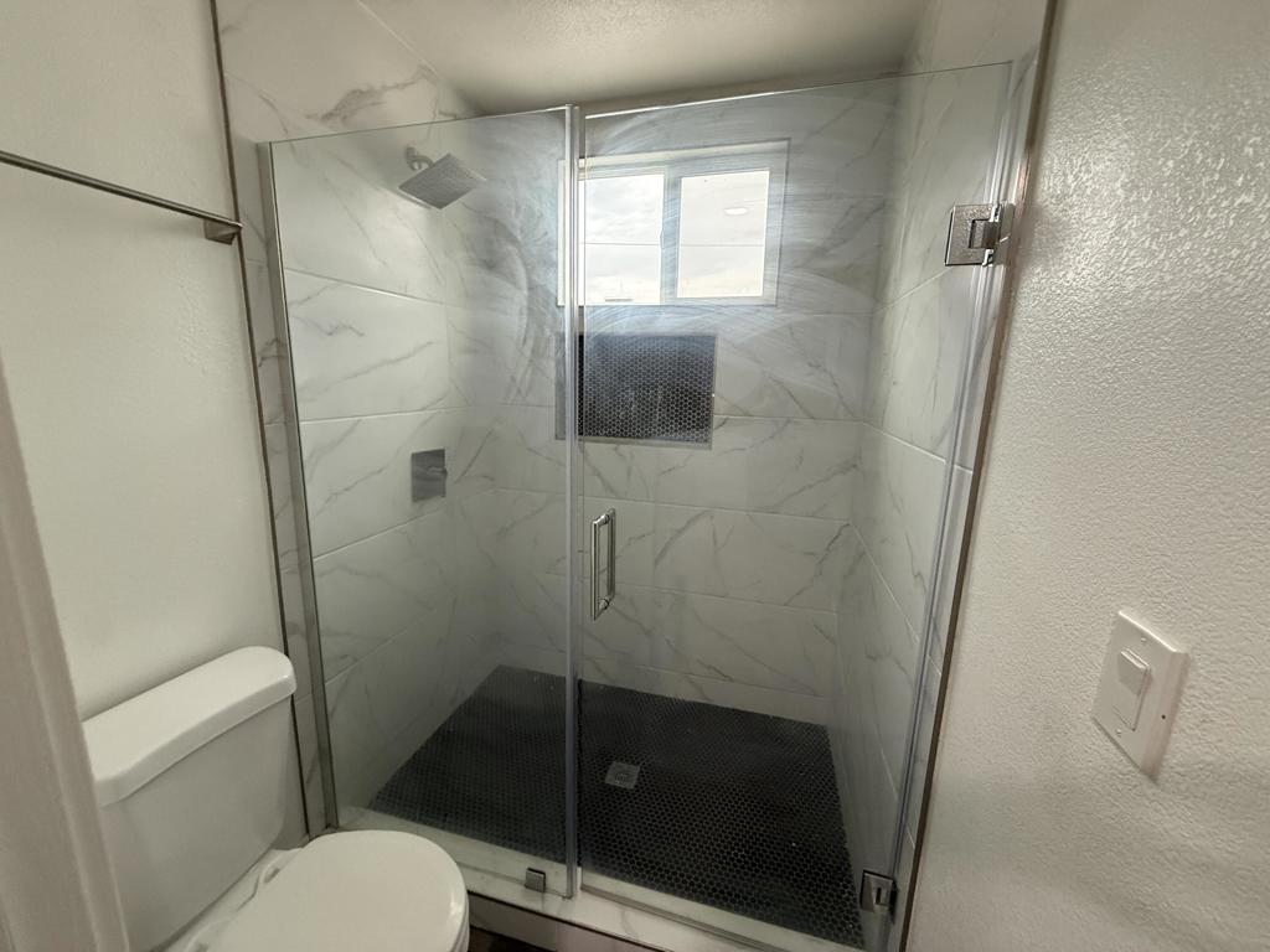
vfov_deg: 85.7
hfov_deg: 102.1
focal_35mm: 14
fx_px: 514
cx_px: 635
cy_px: 476
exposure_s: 1/120
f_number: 2.2
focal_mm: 2.22
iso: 640
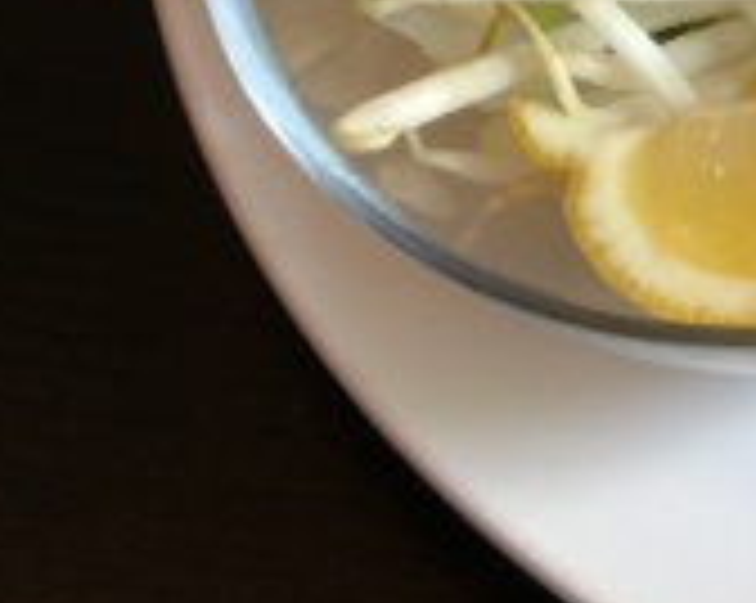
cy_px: -207
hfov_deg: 14.2
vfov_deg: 12.1
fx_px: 2749
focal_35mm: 123
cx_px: 1264
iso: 64
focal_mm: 4.13
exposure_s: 1/40
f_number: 2.4
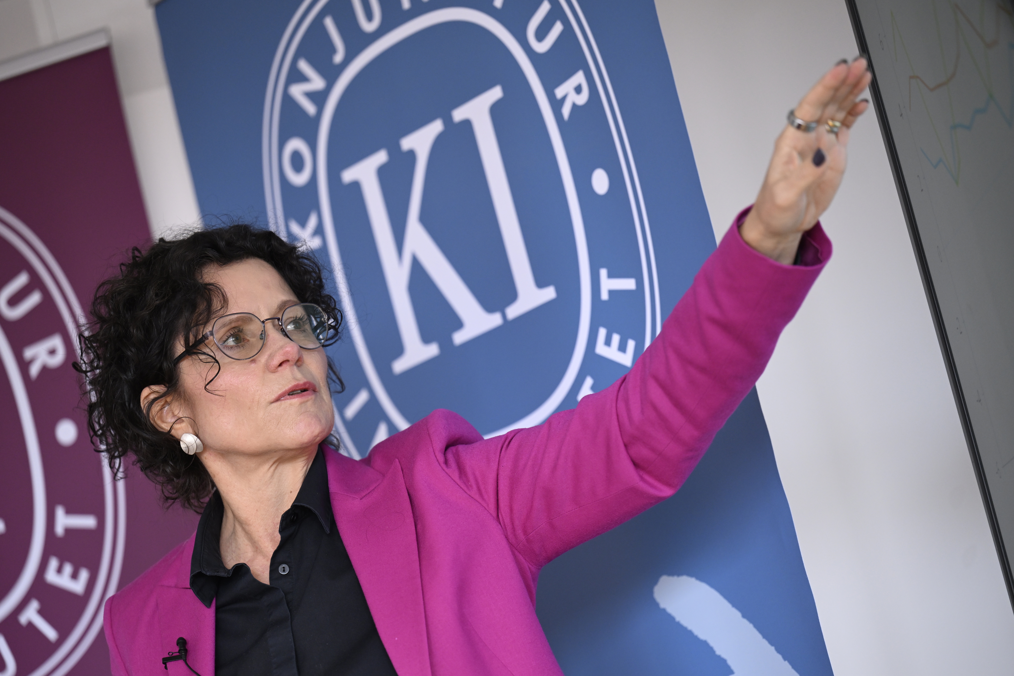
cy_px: 338
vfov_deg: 10.2
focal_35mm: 135
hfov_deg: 15.2
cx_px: 507
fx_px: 3802
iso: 1250
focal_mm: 135
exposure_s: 1/200
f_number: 2.8
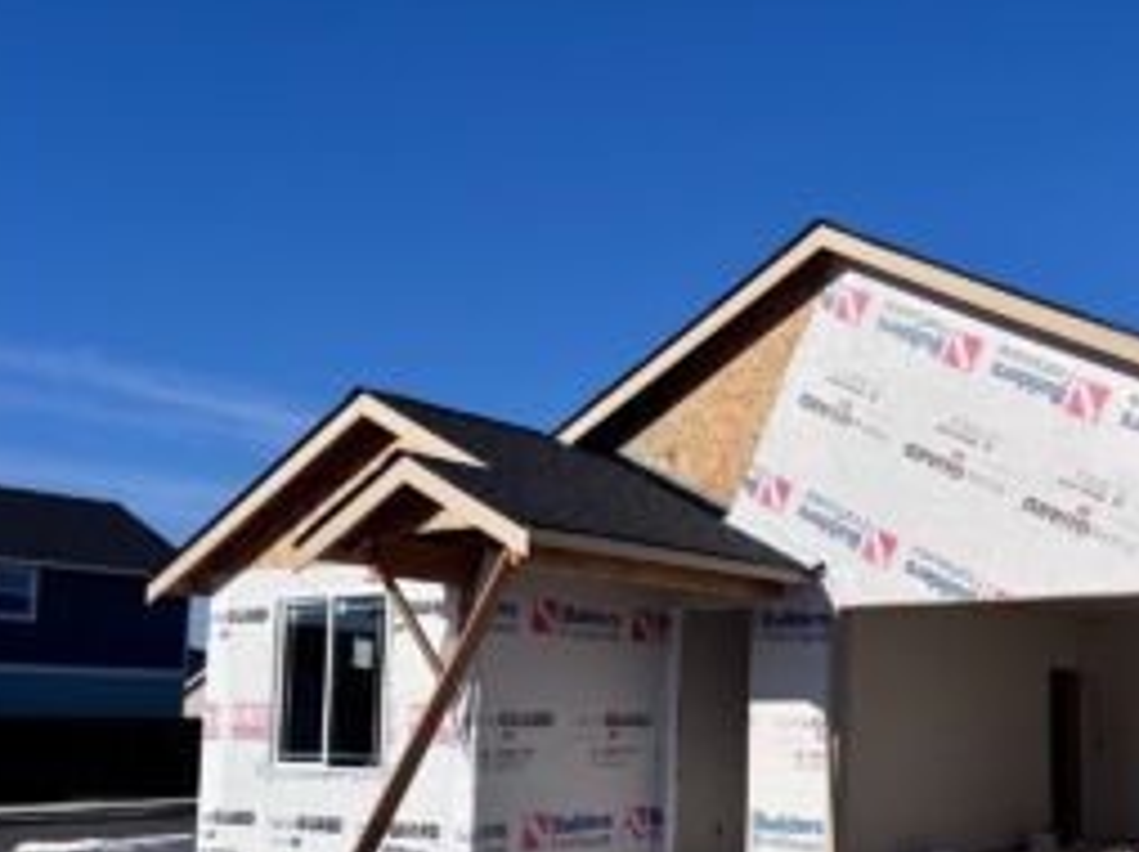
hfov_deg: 44.2
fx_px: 1348
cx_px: 861
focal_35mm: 41
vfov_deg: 34.7
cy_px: 574
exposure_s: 1/7194
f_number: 1.6
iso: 50
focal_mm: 5.96
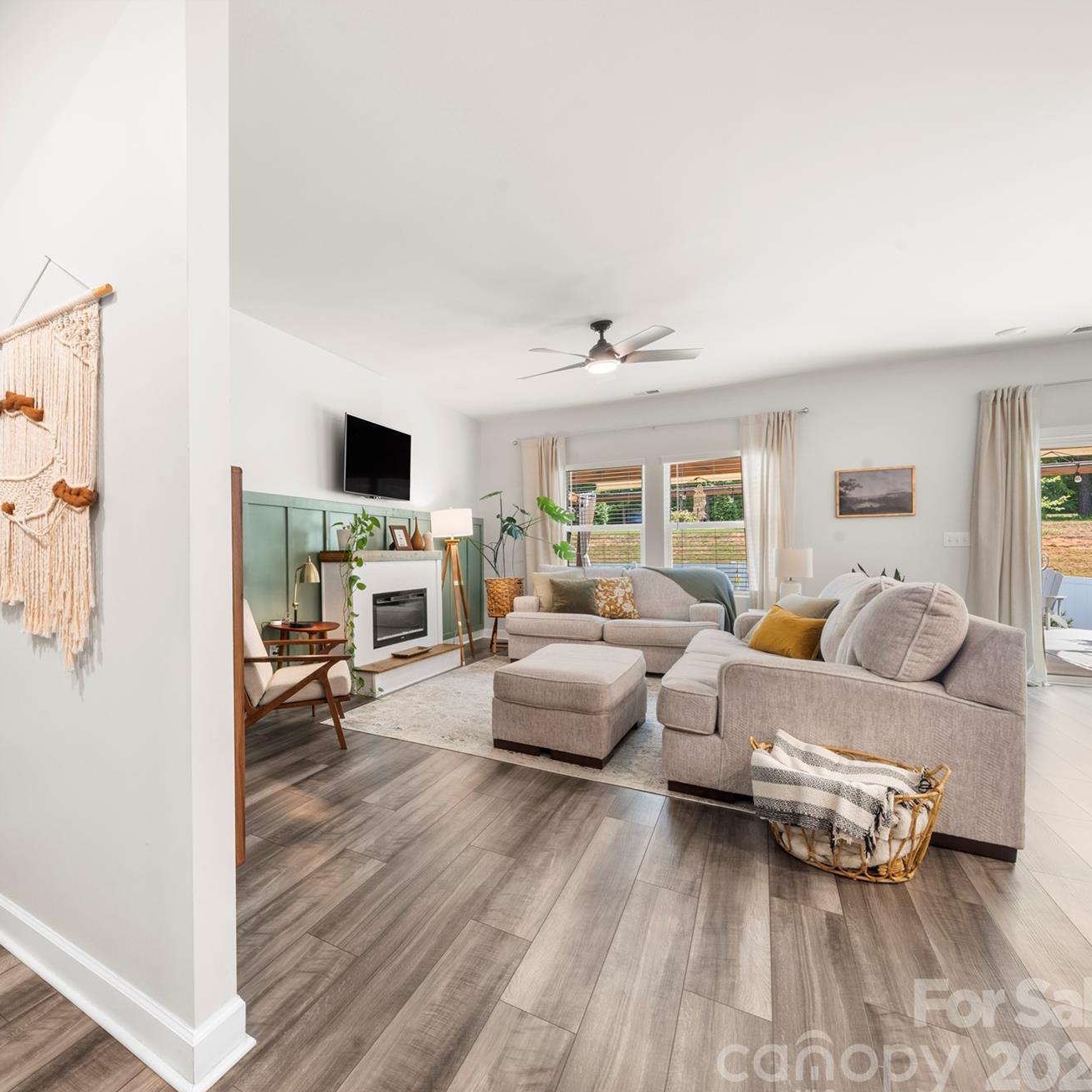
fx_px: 571
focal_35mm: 16
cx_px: 333
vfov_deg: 87.4
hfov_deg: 83.3
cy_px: 565
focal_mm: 12
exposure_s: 3.2
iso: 200
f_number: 11
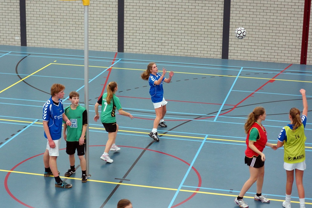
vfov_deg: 17.9
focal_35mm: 76
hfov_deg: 26.7
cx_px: 155
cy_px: 104
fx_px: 658
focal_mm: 50
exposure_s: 1/200
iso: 640
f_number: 2.8
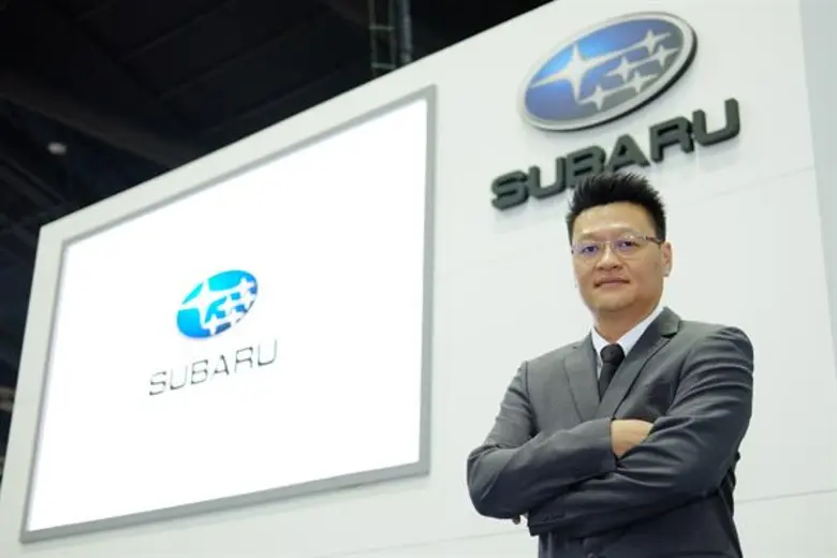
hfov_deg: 37.5
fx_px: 1232
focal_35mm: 53
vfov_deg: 25.5
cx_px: 418
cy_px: 279
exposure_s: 1/100
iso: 400
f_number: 2
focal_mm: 35
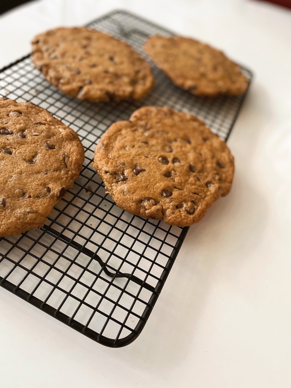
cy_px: 194
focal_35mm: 26
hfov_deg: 53.1
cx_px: 146
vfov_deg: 67.3
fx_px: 291
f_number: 1.8
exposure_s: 1/60
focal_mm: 4.25
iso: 500
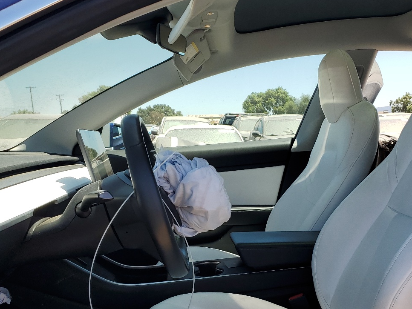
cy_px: 231
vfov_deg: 33.0
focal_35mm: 43
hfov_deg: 43.8
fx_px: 512
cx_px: 209
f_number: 1.5
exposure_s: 1/1429
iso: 50
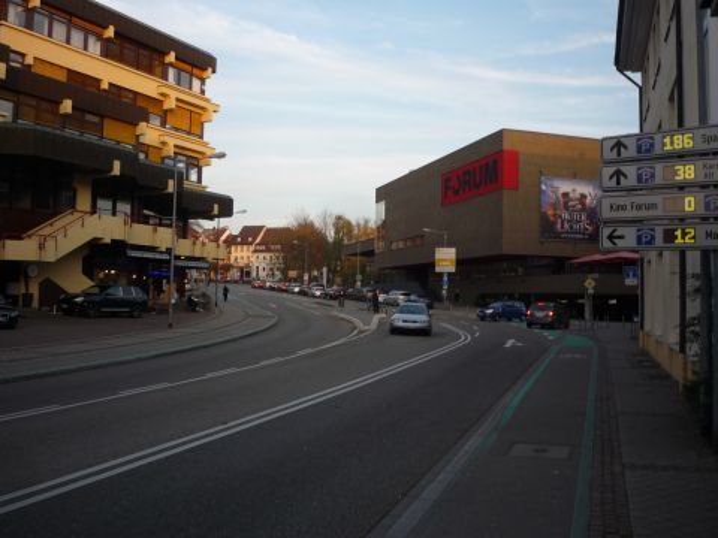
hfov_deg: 56.8
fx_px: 664
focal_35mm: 32
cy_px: 269
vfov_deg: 44.2
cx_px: 359
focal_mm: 5.2
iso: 100
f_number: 4
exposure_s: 1/100
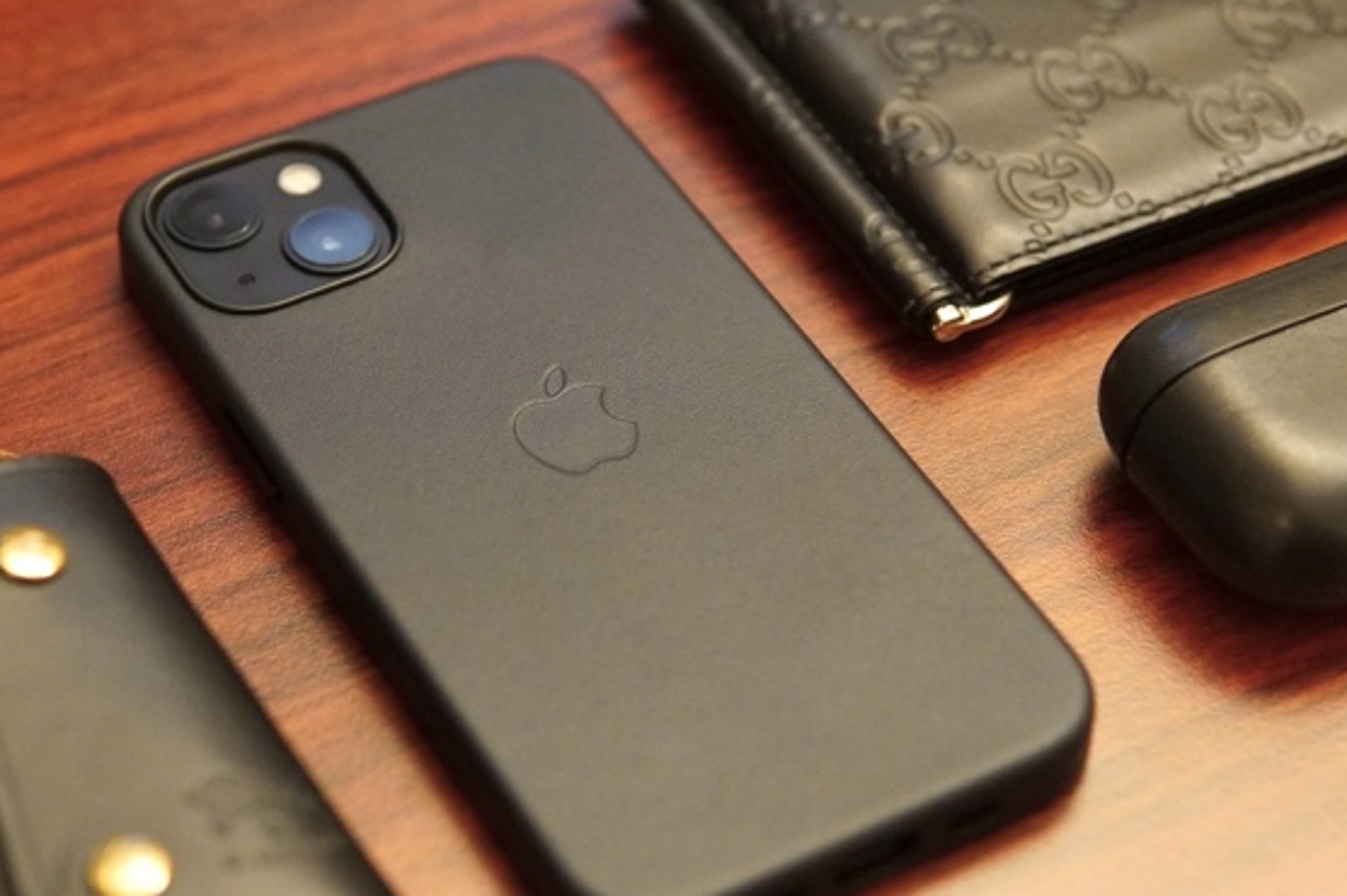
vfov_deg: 16.8
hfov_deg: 25.0
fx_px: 3029
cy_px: 493
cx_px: 555
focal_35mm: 81
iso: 2500
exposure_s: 1/160
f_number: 2
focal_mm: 30
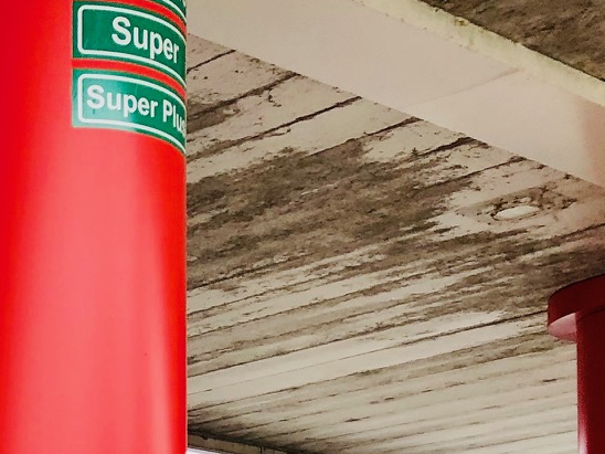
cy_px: 771
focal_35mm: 103
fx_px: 1800
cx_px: -466
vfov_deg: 13.2
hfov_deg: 16.2
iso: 32
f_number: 1.8
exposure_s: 1/105
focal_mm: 4
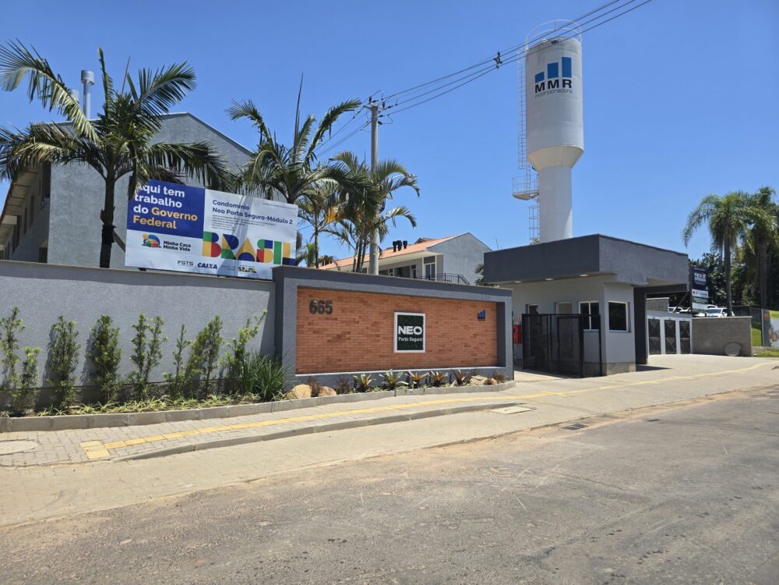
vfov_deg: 58.9
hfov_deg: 73.9
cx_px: 390
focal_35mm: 23
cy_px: 292
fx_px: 518
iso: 12
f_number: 1.7
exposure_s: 1/902
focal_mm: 6.3
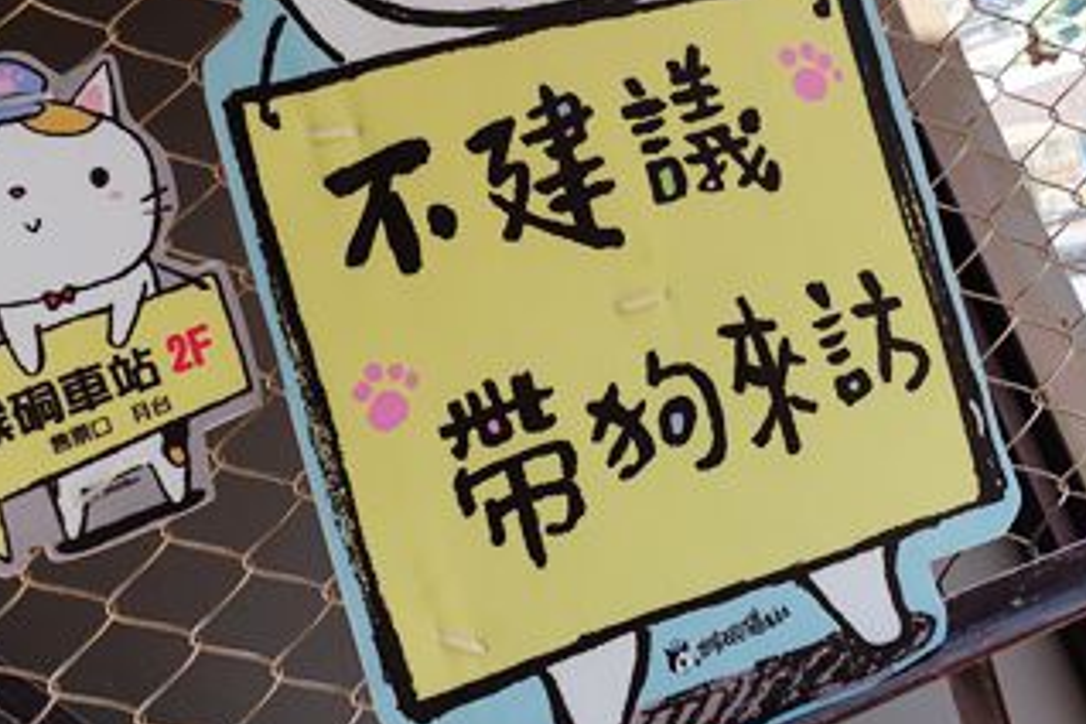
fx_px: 1478
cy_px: 193
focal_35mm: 49
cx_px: 594
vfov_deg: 27.2
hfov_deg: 40.3
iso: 125
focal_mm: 8.8
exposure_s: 1/80
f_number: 3.5
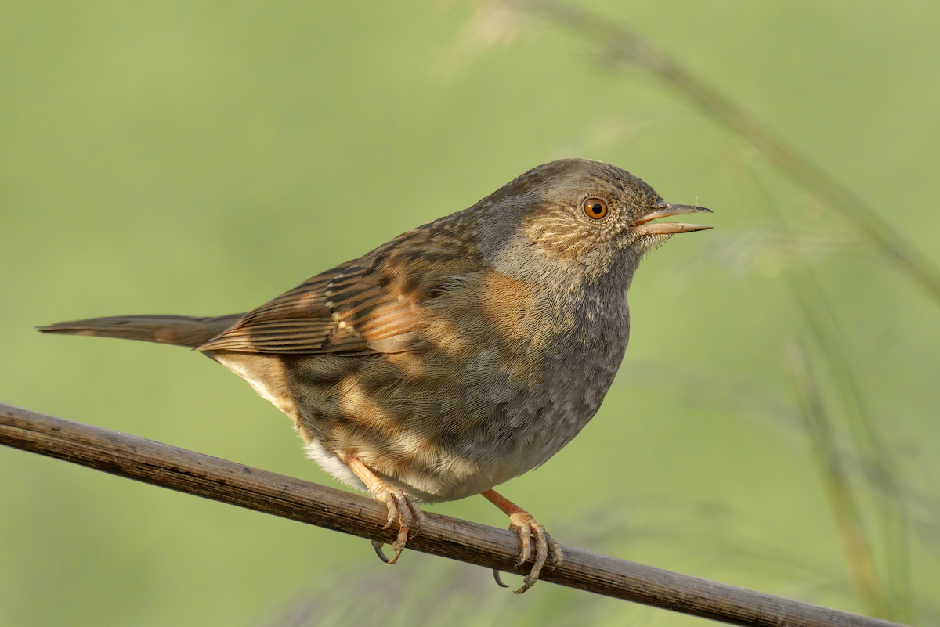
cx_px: 470
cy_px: 314
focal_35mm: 600
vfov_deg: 2.3
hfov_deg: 3.4
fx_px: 15671
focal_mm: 600
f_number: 10
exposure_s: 1/1600
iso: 2500
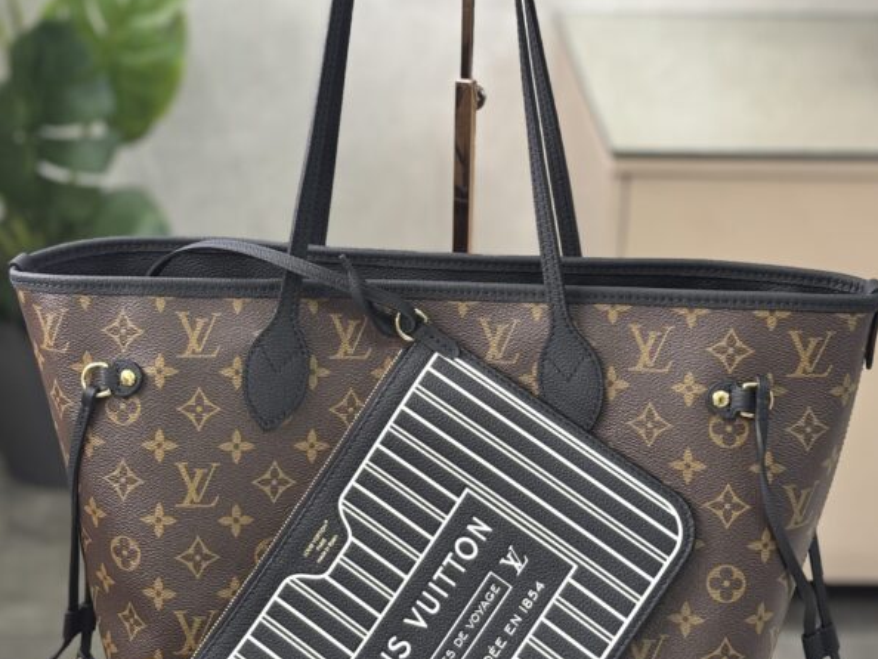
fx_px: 1776
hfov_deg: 27.8
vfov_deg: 21.0
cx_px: 442
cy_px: 327
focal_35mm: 70
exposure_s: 1/60
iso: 100
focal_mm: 5.96
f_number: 1.6
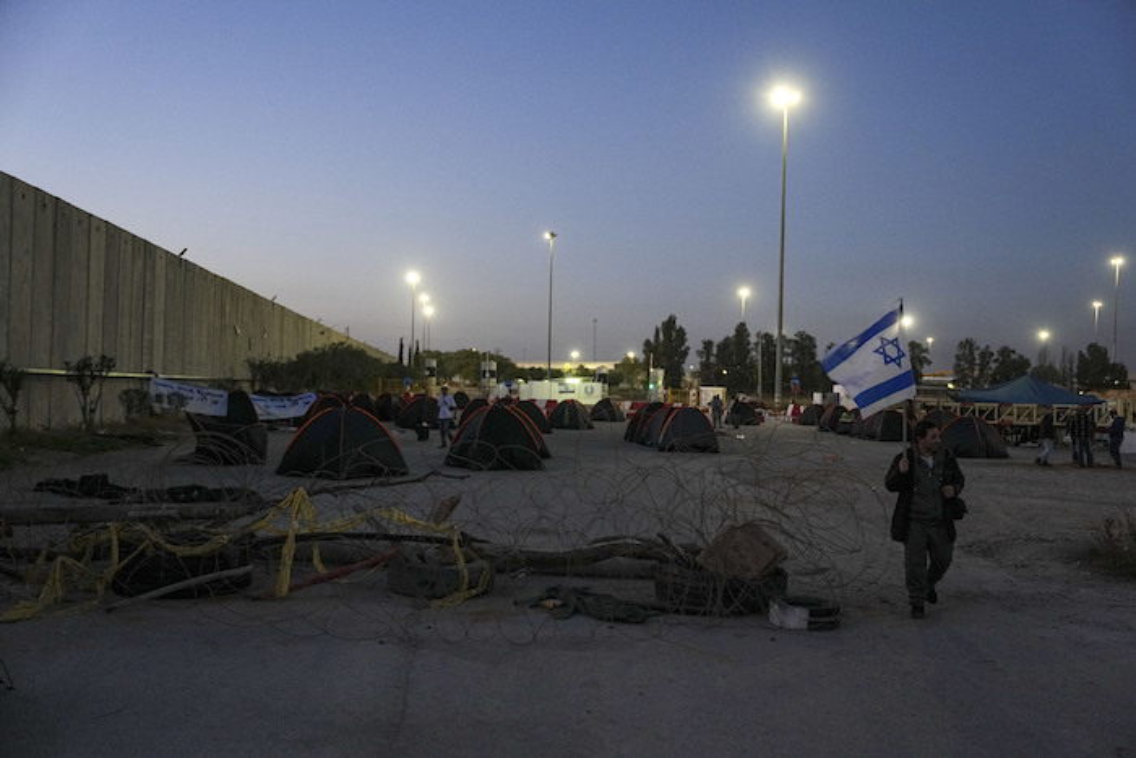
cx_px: 568
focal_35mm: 34
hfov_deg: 55.8
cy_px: 379
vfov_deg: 38.9
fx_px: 1073
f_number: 2.8
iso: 2500
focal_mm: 34
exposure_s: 1/125
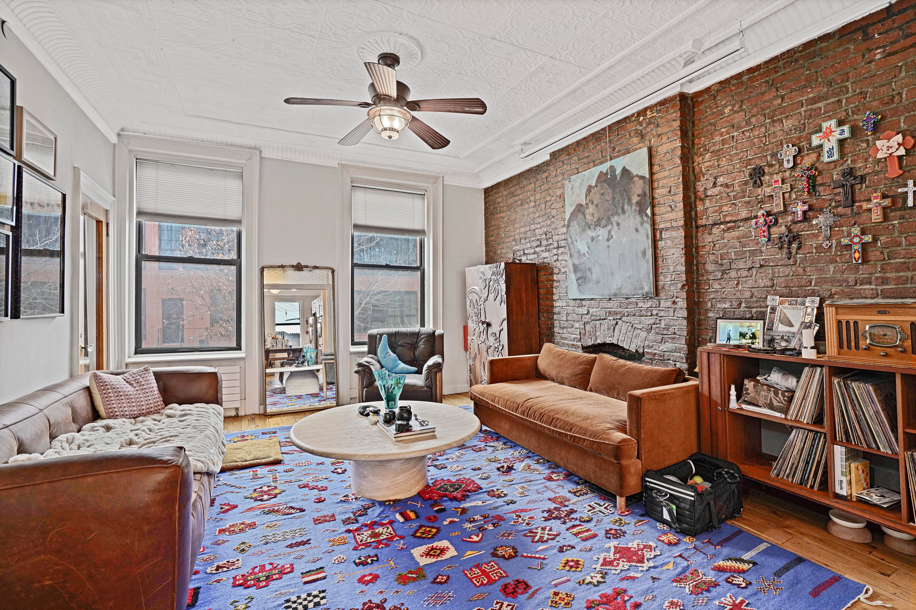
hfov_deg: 96.7
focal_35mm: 16
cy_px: 305
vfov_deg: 73.7
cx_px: 458
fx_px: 407
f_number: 8
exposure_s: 1/2
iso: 500
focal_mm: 16
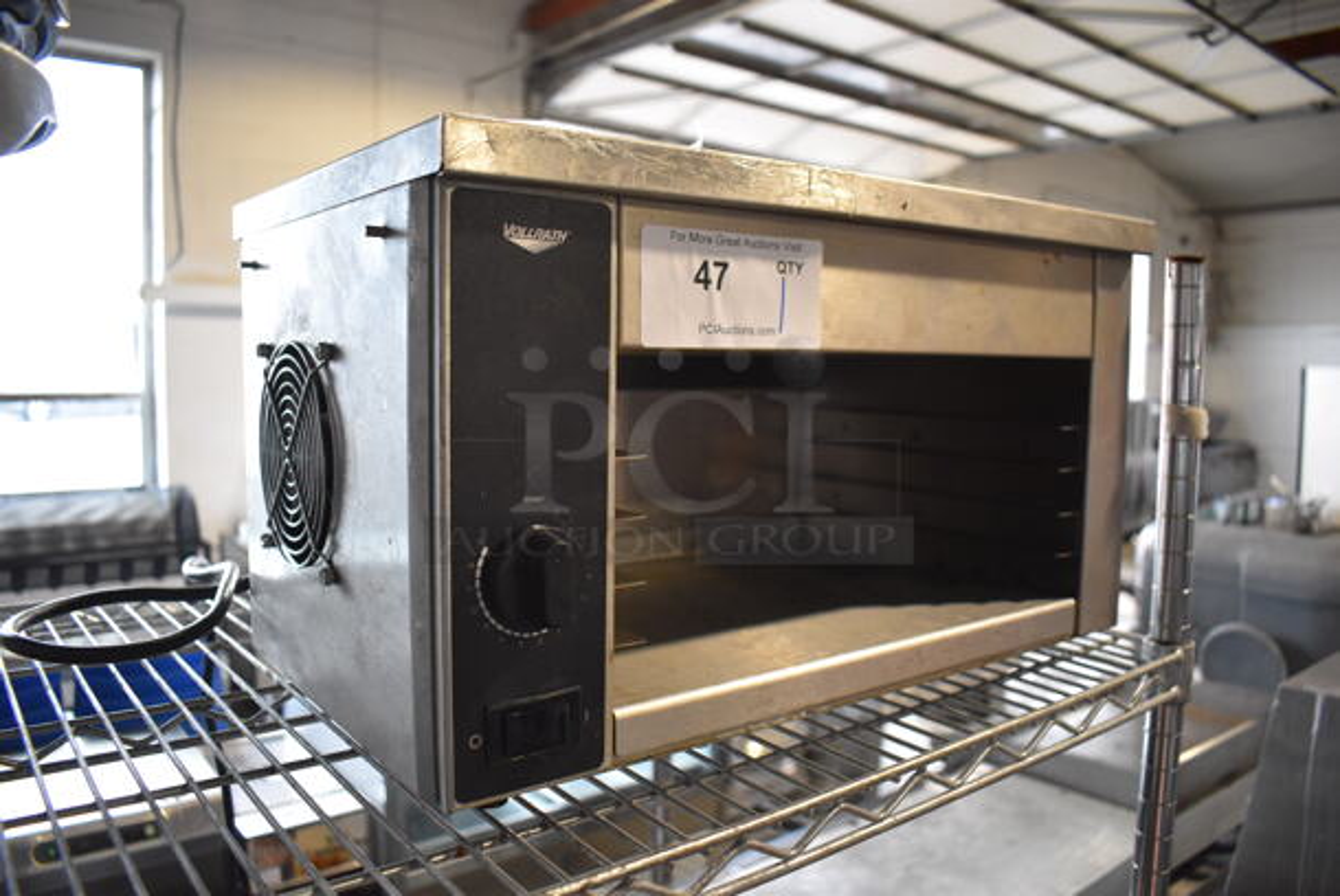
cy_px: 448
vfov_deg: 48.0
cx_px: 670
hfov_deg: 67.3
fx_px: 1006
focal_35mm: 27
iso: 2000
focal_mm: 18
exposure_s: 1/125
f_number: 3.5
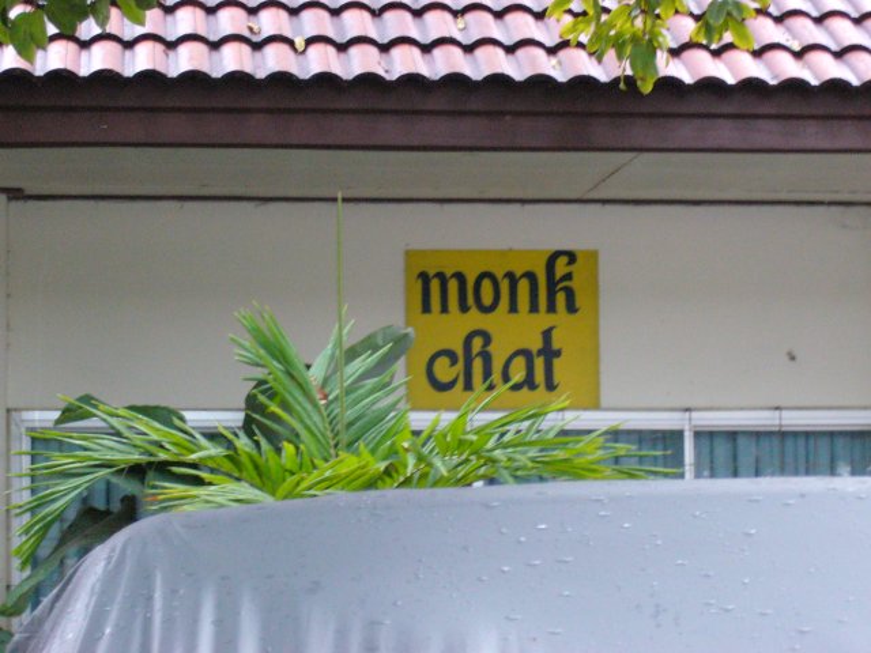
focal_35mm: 105
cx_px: 436
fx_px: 2642
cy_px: 326
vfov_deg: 14.1
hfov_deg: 18.7
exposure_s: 1/30
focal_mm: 17.4
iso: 400
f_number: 5
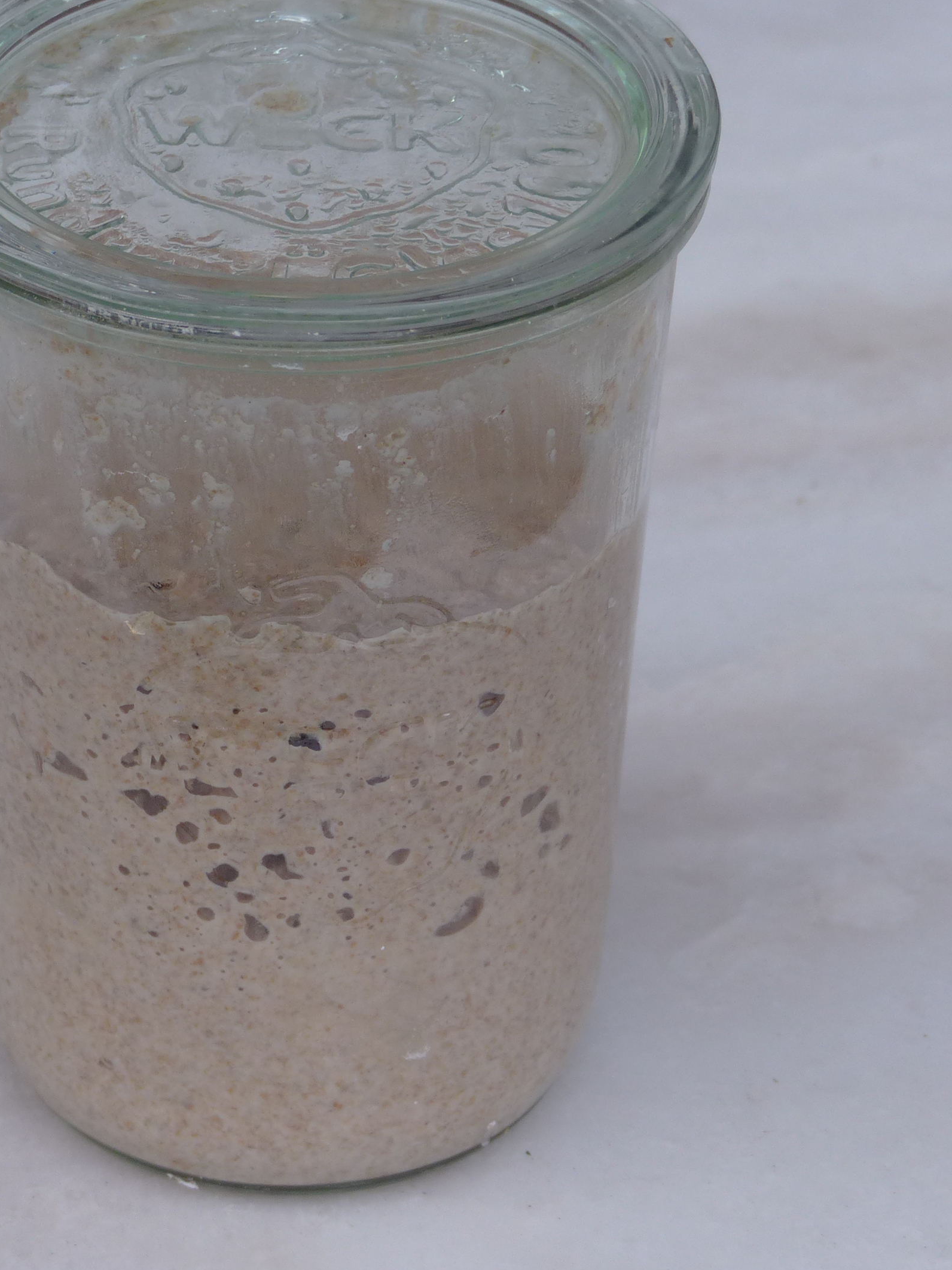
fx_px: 6709
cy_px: 607
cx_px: 341
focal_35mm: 183
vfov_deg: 10.8
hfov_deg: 8.1
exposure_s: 1/100
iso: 100
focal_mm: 21.4
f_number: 2.8
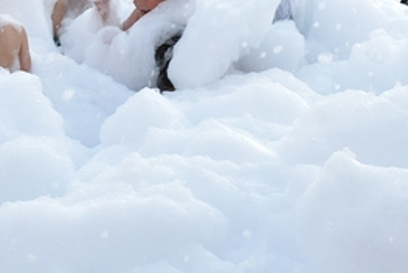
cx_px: 163
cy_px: 33
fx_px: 2618
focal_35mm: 231
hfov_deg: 8.9
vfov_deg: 6.0
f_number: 4.5
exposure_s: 1/125
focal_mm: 45
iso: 100
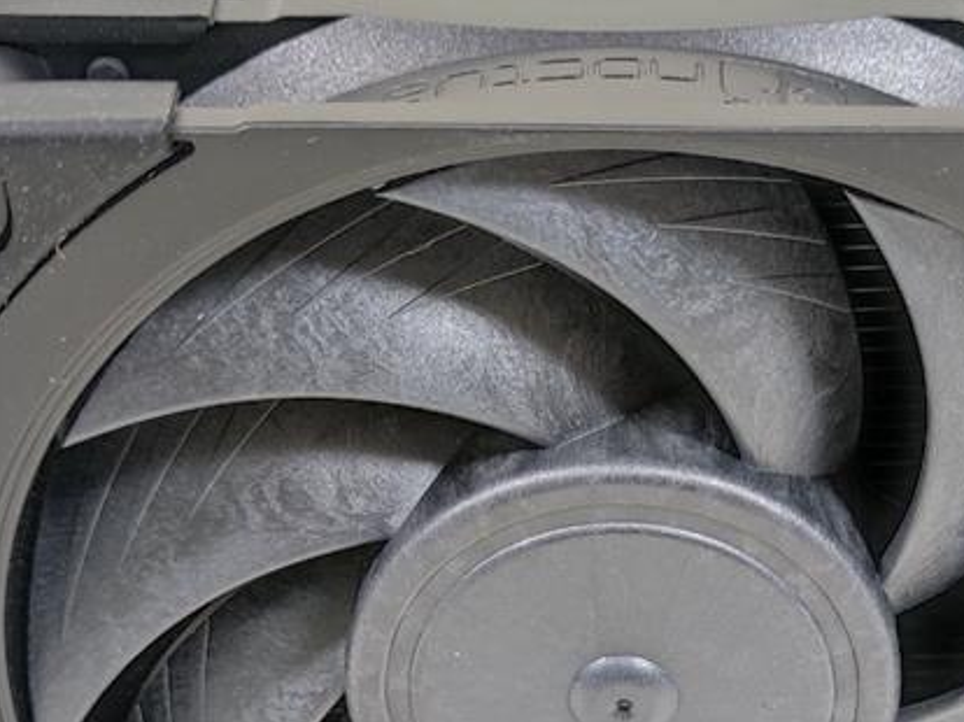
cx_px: 694
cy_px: 621
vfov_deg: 16.8
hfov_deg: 22.4
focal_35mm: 87
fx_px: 2421
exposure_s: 1/33
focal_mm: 6.78
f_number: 1.85
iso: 472
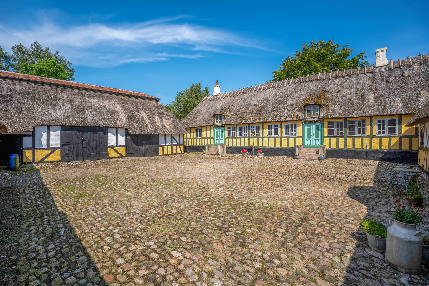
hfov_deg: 96.7
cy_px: 143
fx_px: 191
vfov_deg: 73.7
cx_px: 214
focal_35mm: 16
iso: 100
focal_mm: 16
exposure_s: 1/5000
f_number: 8
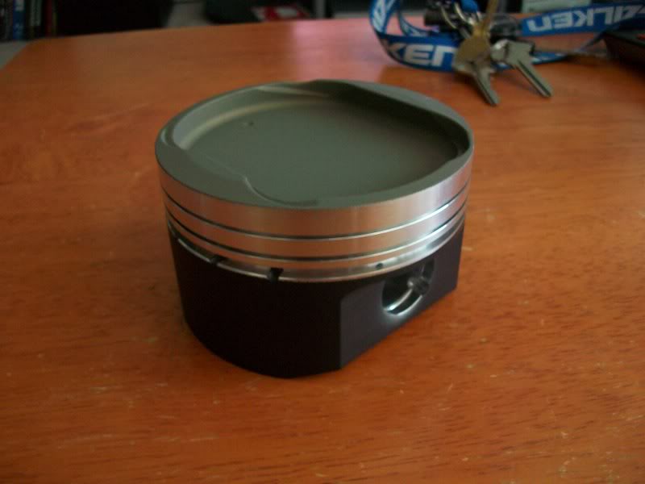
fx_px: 596
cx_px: 322
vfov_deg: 44.2
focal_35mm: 32
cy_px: 242
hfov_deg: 56.8
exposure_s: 1/8
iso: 160
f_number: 2.8
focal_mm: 5.7
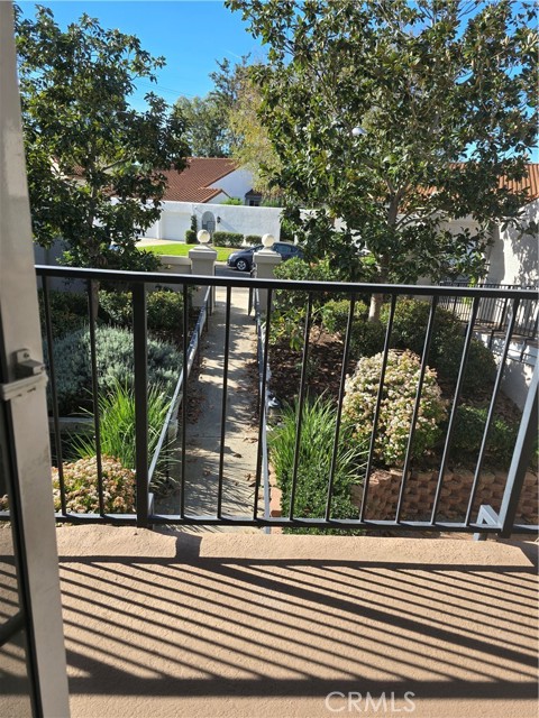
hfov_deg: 58.9
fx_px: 478
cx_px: 270
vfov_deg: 73.9
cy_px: 359
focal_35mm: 23
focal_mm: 6.3
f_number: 1.7
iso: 12
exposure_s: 1/289
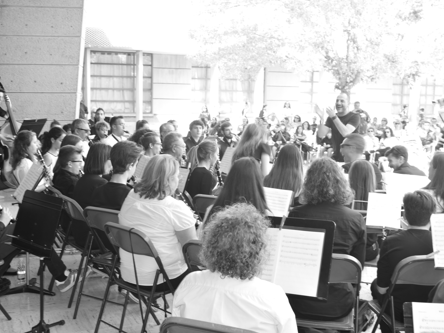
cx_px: 205
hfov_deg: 42.4
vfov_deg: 32.5
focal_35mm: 45
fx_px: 571
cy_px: 164
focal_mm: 27
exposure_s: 1/13
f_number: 5.6
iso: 100
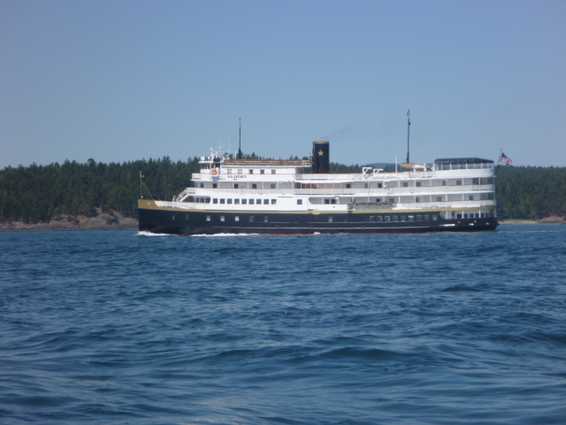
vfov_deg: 13.0
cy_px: 212
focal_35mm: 114
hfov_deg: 17.3
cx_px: 283
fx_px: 1864
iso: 80
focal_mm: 20.3
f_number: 5.8
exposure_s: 1/400
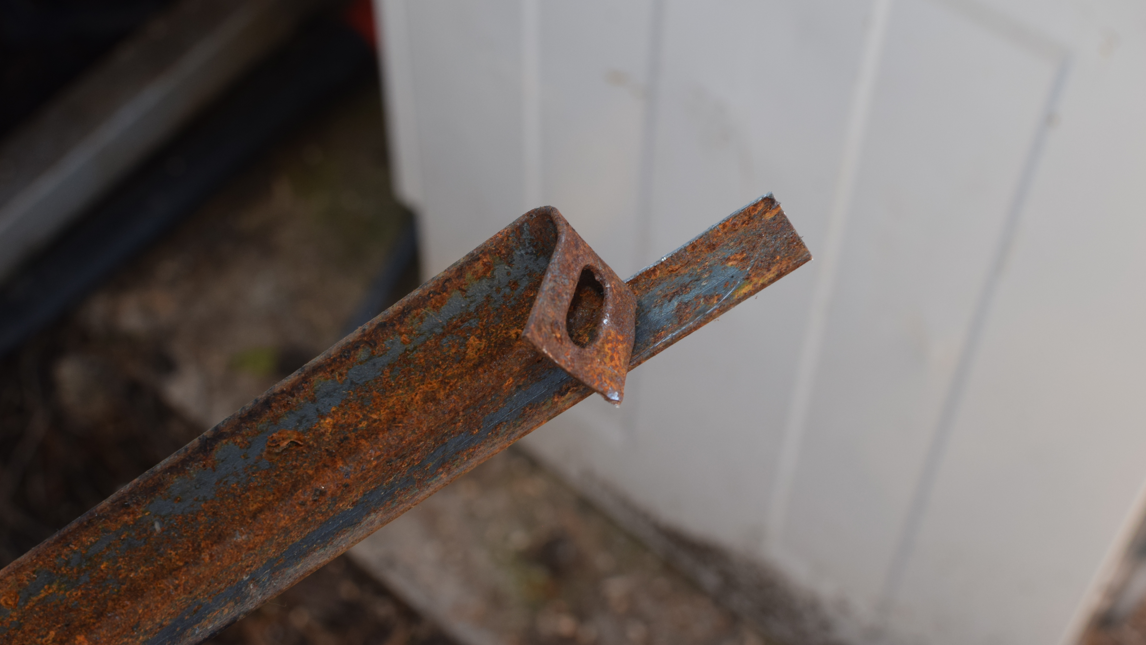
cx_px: 569
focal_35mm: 56
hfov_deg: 37.5
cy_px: 261
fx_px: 1687
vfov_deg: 21.6
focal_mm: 35
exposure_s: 1/125
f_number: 5.6
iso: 450
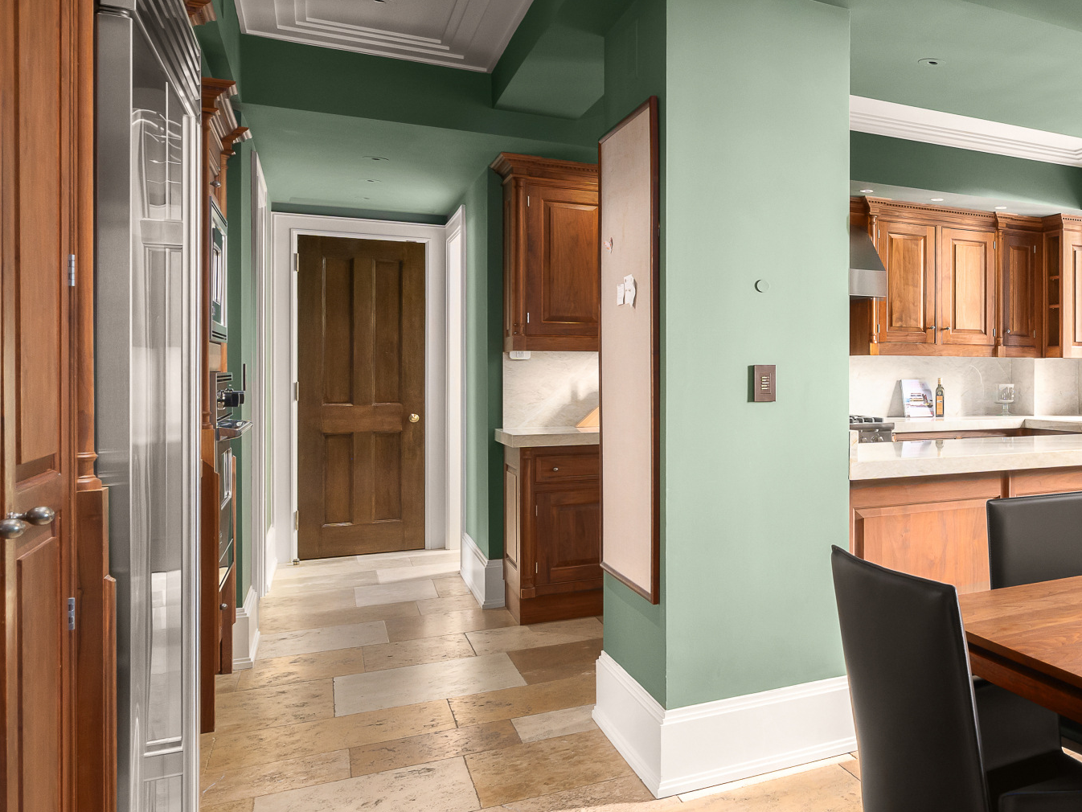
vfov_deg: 46.8
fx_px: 938
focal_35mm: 30
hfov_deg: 47.3
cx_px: 1133
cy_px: 377
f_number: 11
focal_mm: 14
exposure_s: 13
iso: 500
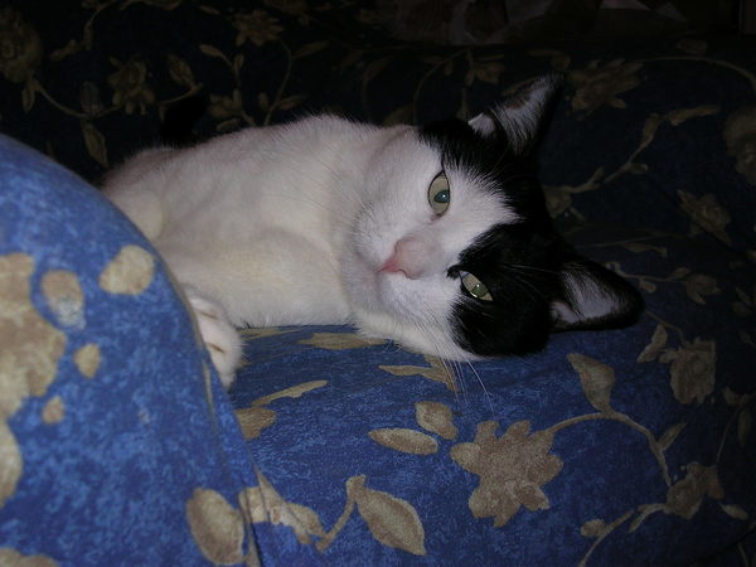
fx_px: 939
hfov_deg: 43.9
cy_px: 284
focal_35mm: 43
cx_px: 378
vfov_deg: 33.6
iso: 50
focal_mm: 6.6
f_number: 3
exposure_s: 1/60.1
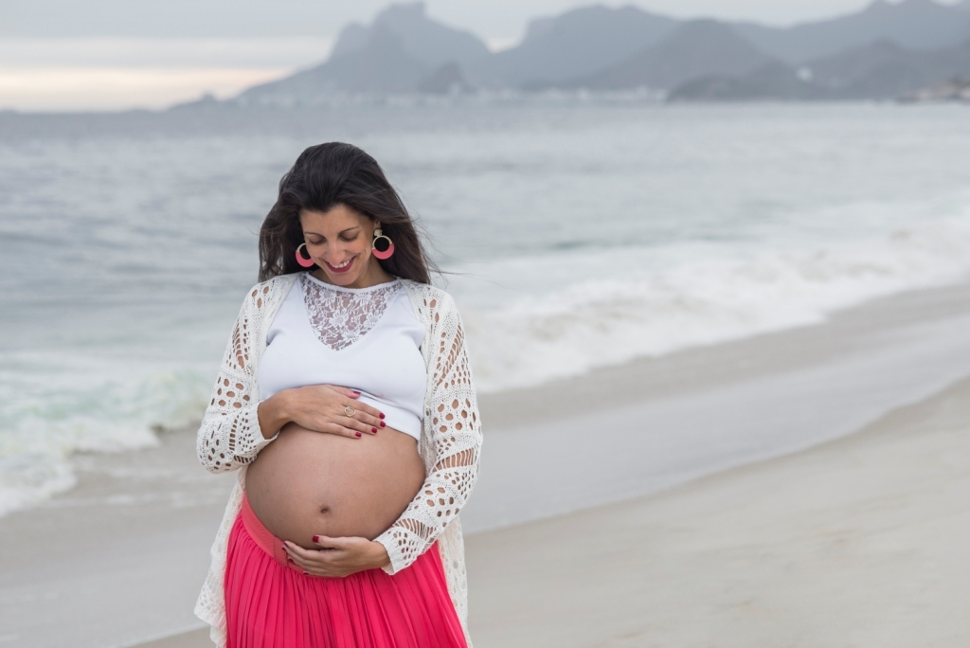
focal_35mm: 105
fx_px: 2831
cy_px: 324
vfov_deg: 13.1
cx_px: 485
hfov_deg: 19.4
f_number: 6.3
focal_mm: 105
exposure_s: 1/200
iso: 250
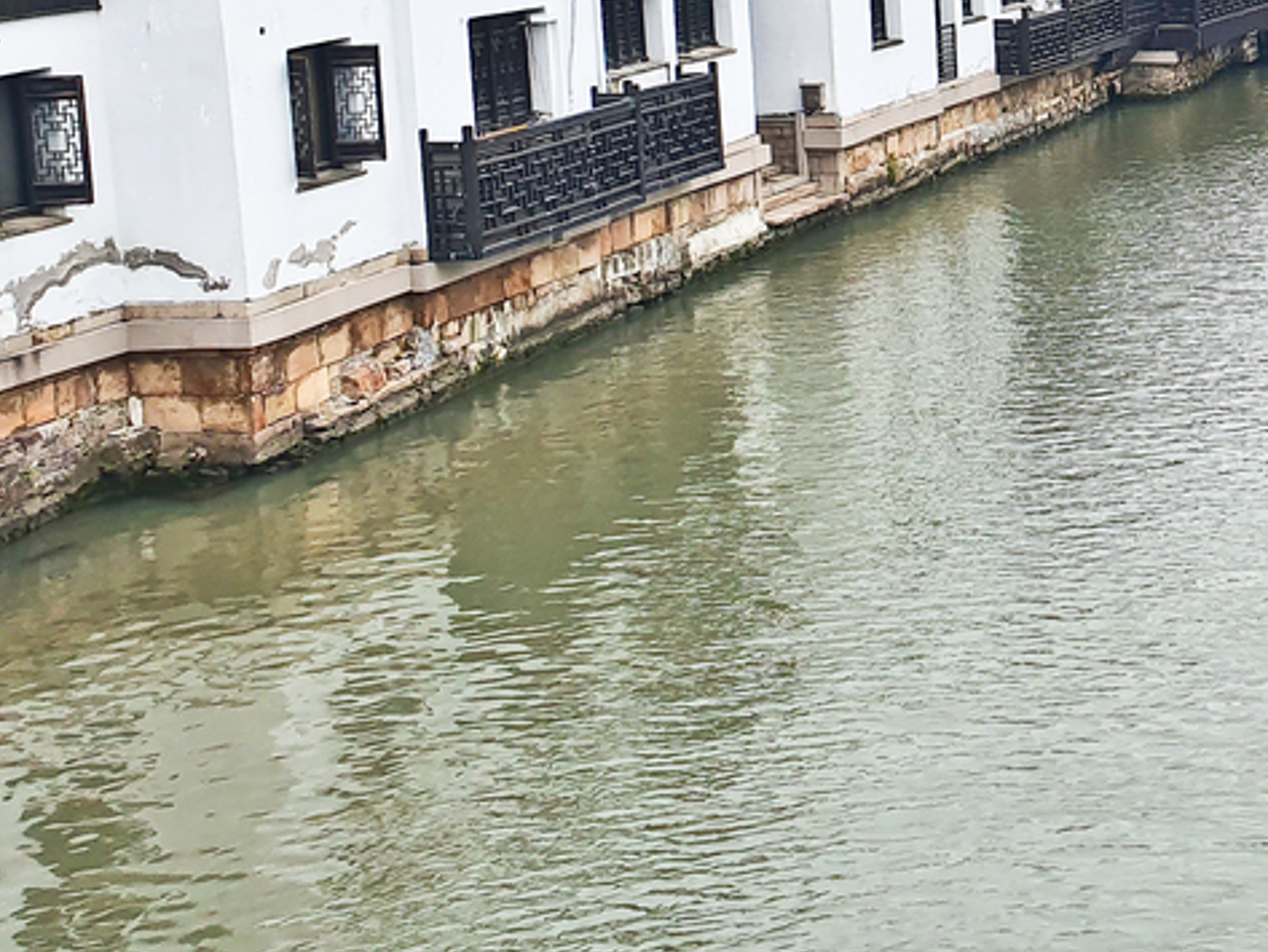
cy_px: 62
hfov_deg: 25.9
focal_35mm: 66
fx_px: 2418
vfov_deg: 21.7
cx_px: 1571
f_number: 2.4
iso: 50
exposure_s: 1/250
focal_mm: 4.32
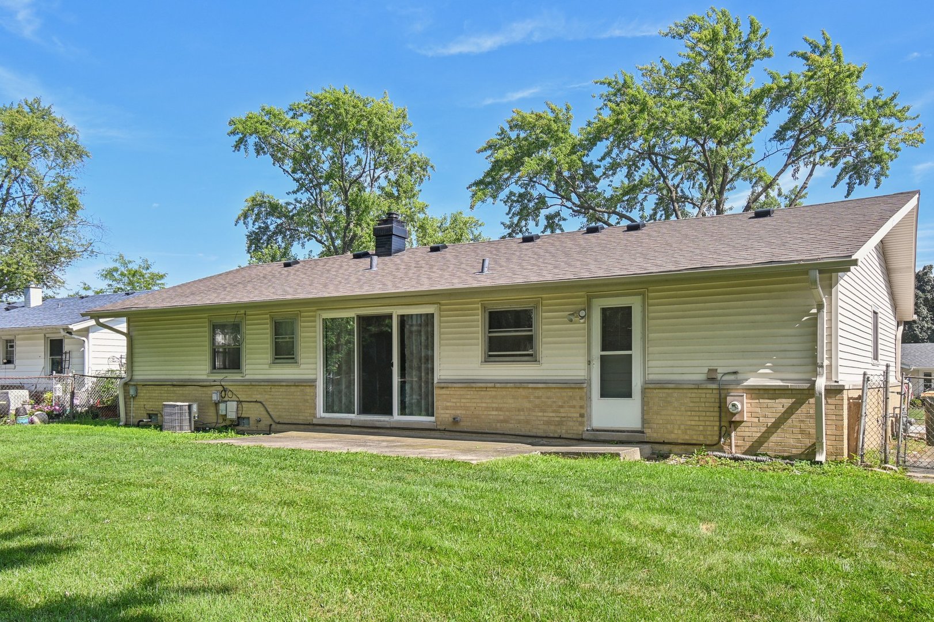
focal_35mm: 30
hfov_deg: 62.0
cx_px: 467
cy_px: 311
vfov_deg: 43.6
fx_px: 778
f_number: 8
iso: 100
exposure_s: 1/160
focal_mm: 20
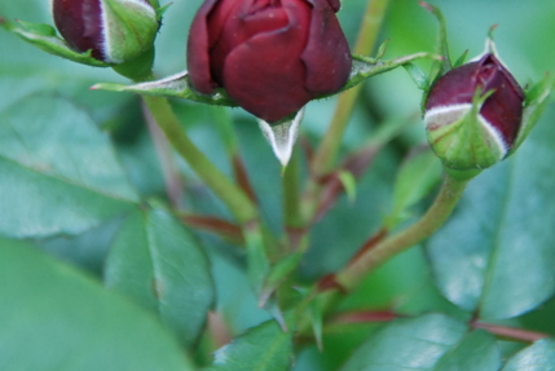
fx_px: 8210
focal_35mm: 532
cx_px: 323
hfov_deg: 3.9
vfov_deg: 2.6
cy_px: 50
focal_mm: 190
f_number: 7.1
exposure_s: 1/125
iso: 800
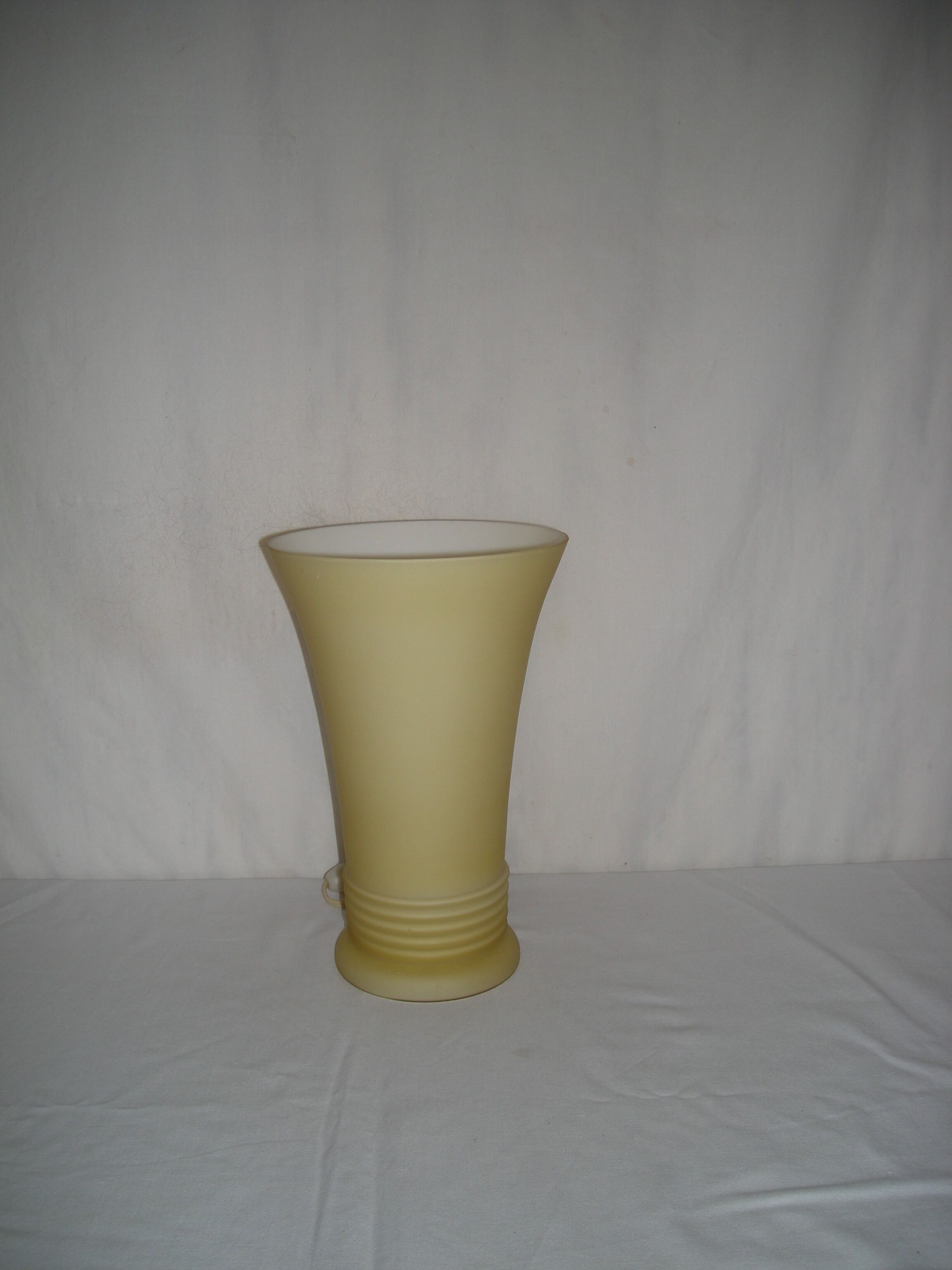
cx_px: 476
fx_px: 1283
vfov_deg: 52.6
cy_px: 635
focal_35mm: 35
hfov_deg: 40.7
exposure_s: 1/53.2
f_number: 2.8
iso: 50
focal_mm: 5.7
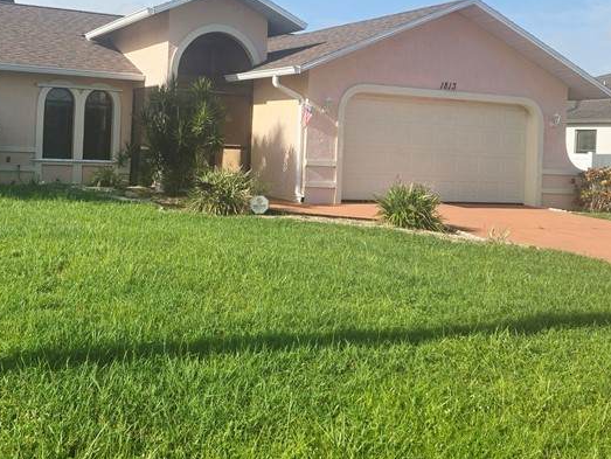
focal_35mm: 45
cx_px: 169
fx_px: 795
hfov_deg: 41.1
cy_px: 144
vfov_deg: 31.9
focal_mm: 5.4
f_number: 1.8
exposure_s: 1/2500
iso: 25
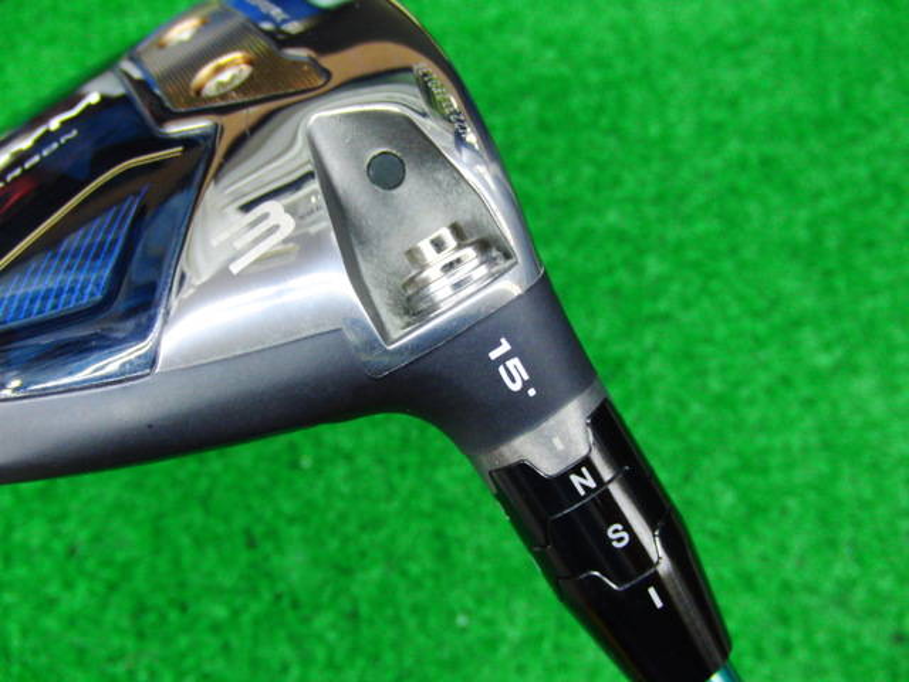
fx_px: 972
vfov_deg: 38.7
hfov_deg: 50.1
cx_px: 454
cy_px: 341
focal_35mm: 37
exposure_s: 1/25
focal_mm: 6.42
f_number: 3.6
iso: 400
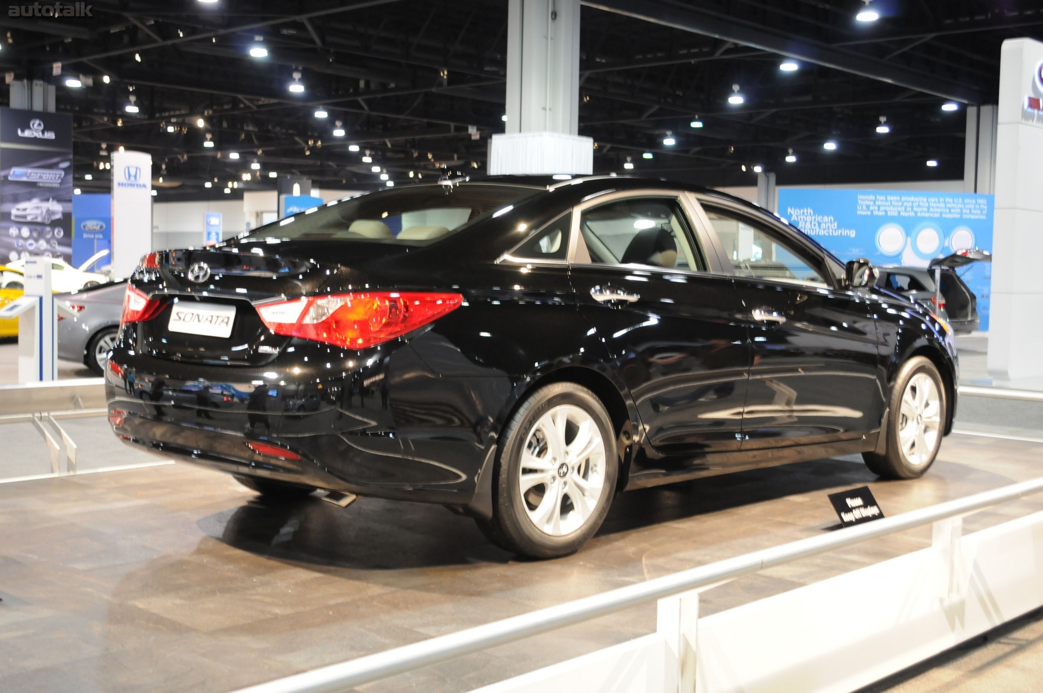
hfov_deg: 45.0
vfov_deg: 30.8
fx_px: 1259
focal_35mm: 44
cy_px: 346
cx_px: 522
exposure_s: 1/15
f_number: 4.5
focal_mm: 29
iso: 800
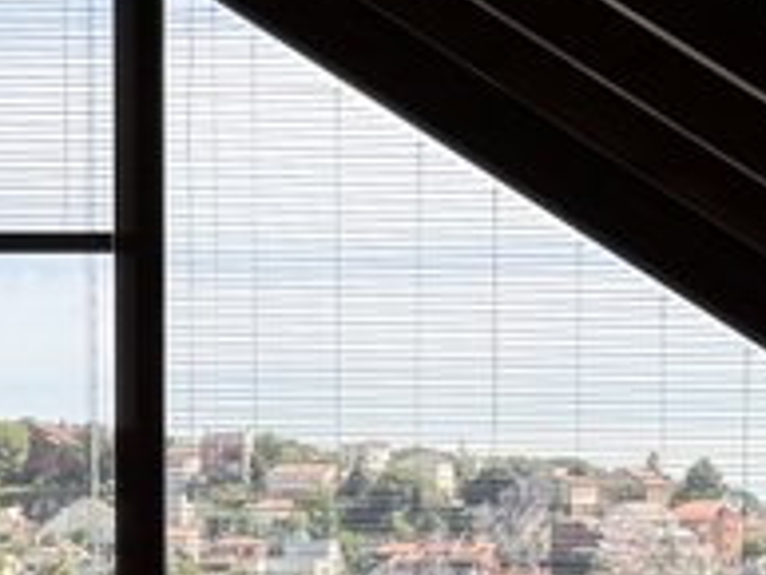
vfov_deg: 8.2
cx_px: -67
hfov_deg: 10.9
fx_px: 3963
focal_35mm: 179
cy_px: 789
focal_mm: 6.76
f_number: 1.78
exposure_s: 1/1094
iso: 64
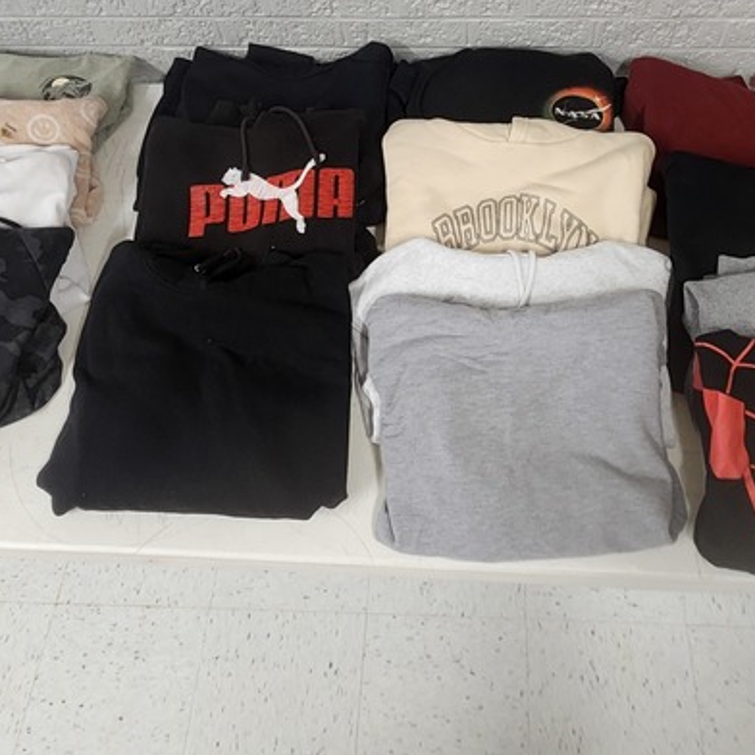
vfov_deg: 52.0
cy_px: 200
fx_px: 740
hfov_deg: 53.6
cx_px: 455
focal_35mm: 30
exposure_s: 1/60
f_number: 2.2
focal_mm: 2.2
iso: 320
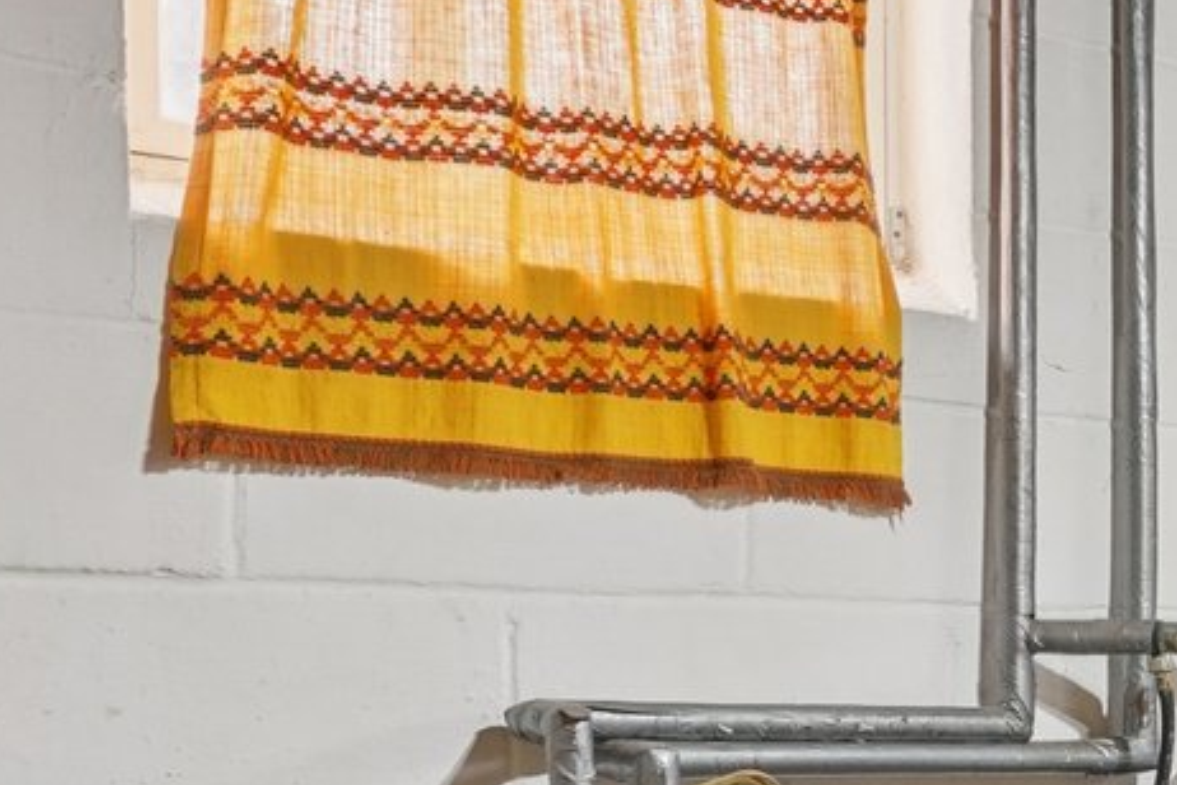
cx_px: 1717
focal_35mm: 71
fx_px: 2321
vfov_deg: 18.8
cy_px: 730
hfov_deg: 23.4
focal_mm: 16
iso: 400
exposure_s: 1/8
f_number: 8
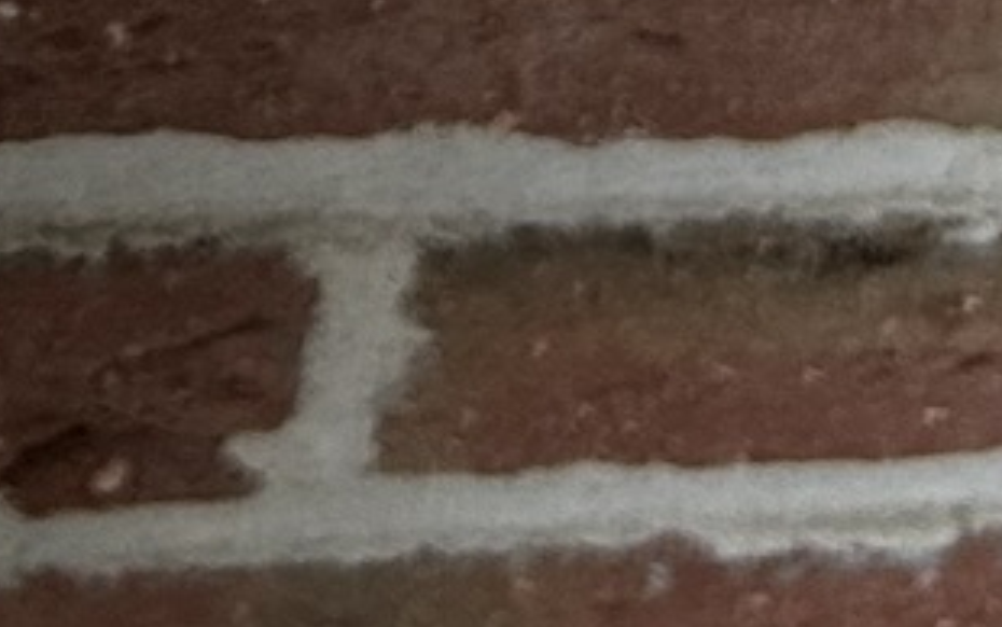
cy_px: -1584
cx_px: -410
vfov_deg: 6.3
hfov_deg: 11.1
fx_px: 4972
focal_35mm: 182
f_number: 1.5
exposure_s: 1/64
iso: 125
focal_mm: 5.7
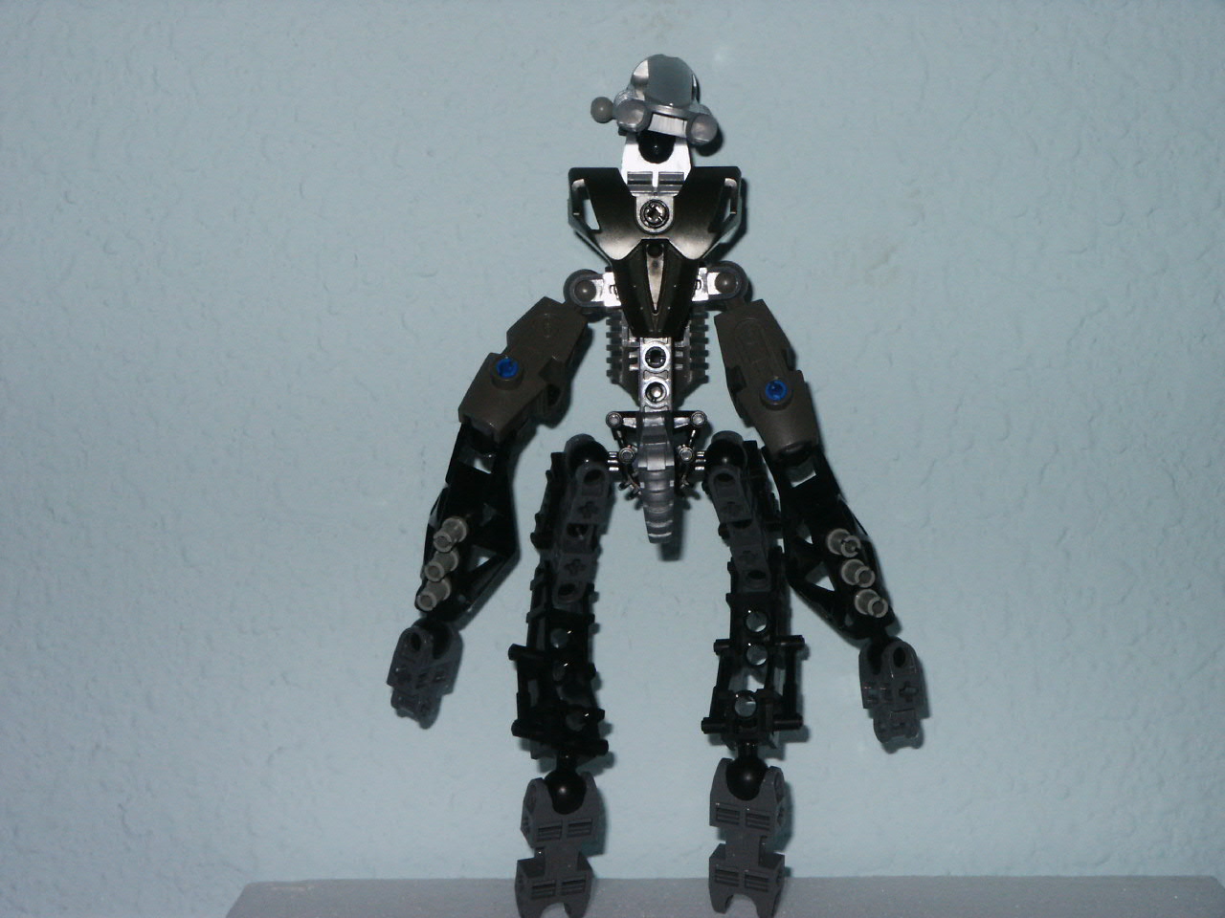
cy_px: 459
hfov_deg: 17.9
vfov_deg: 13.5
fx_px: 3893
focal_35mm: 110
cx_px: 612
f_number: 8
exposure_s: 1/90
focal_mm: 22.45
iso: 200
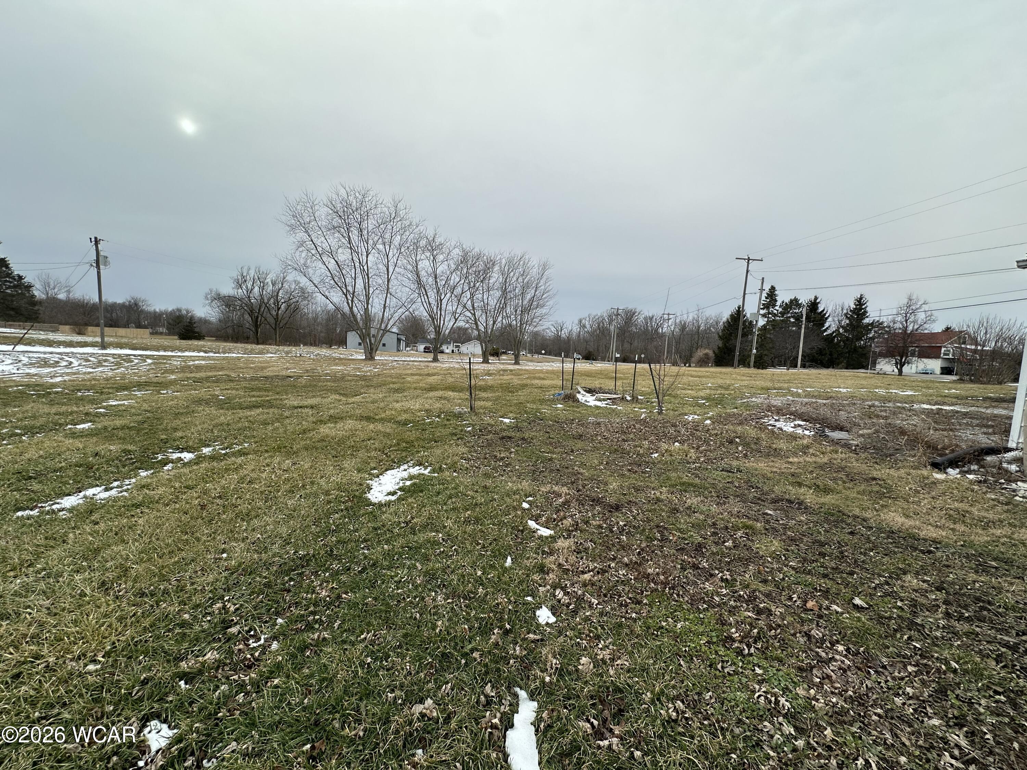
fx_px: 415
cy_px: 385
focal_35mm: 14
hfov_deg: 102.1
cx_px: 514
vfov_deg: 85.7
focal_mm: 2.22
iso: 40
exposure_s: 1/596
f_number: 2.2
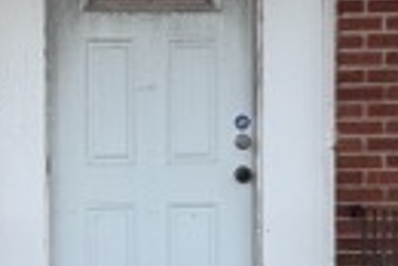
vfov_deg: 11.1
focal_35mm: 123
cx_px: 31
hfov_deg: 16.4
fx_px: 1361
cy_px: 238
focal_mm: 6.76
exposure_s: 1/157
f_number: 1.78
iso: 200
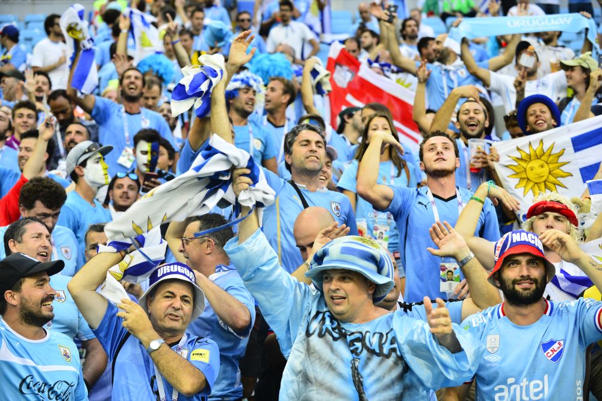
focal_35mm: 140
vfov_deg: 9.8
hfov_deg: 14.7
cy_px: 200
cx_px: 301
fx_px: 2340
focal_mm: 140
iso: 2000
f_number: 5.6
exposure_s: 1/400
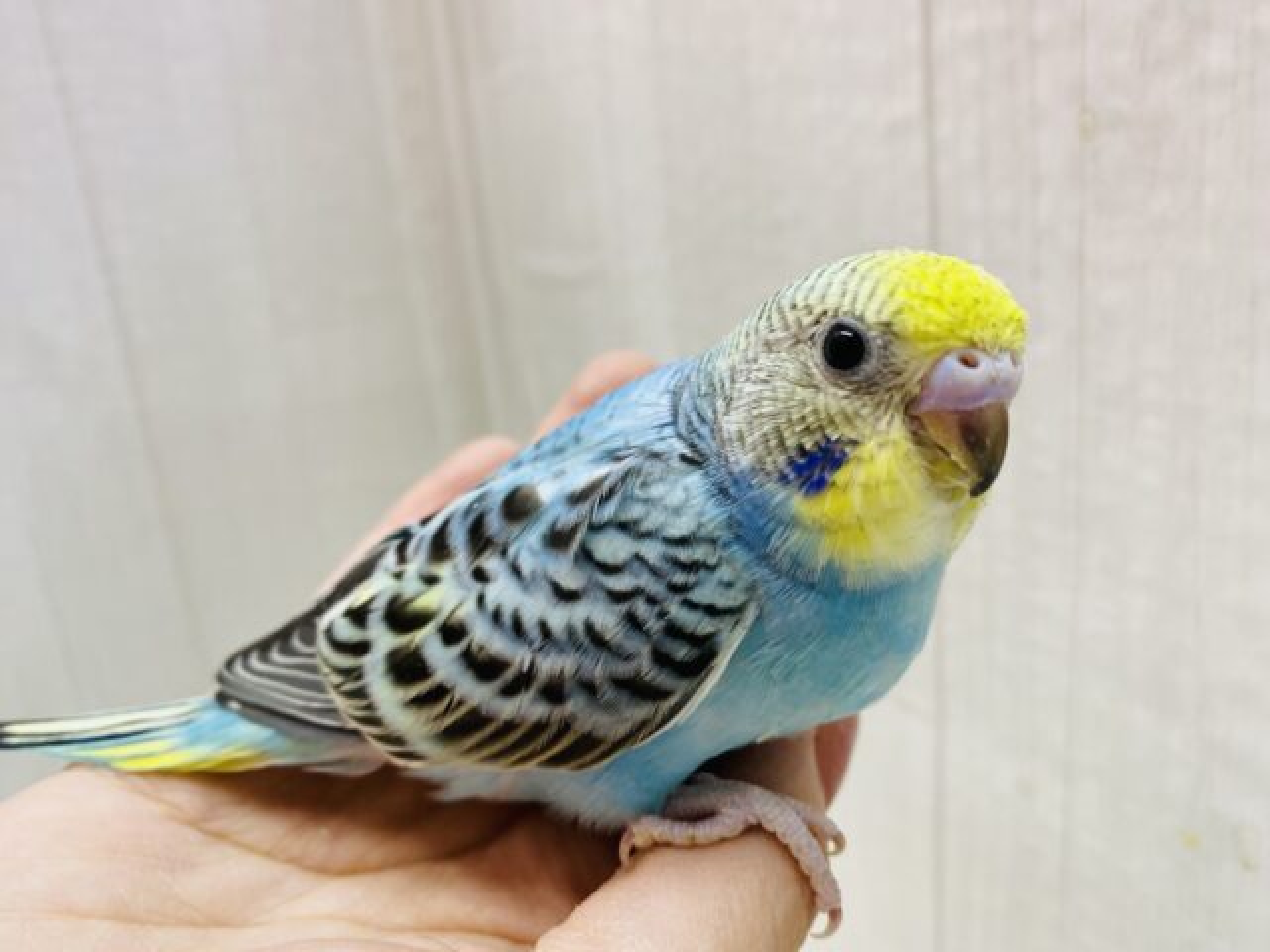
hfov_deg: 69.4
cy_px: 476
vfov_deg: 54.9
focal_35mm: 25
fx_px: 917
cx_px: 635
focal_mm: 4.25
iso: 100
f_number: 1.8
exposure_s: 1/100
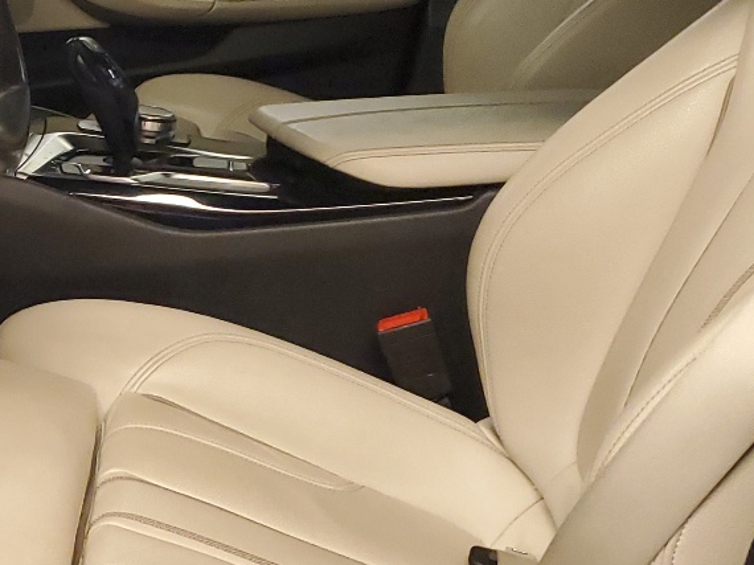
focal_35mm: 73
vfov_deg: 20.1
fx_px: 1589
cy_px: 180
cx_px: 38
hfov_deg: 25.6
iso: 332
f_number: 1.5
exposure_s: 1/60.2
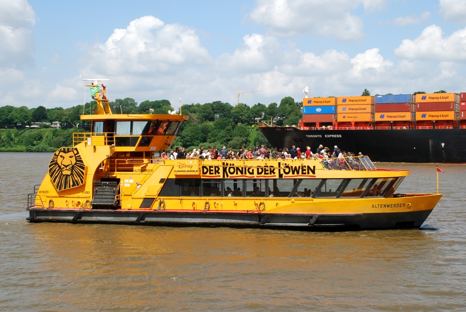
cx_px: 233
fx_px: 622
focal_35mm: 48
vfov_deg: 28.1
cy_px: 156
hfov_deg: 41.1
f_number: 10
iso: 200
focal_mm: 32
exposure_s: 1/250
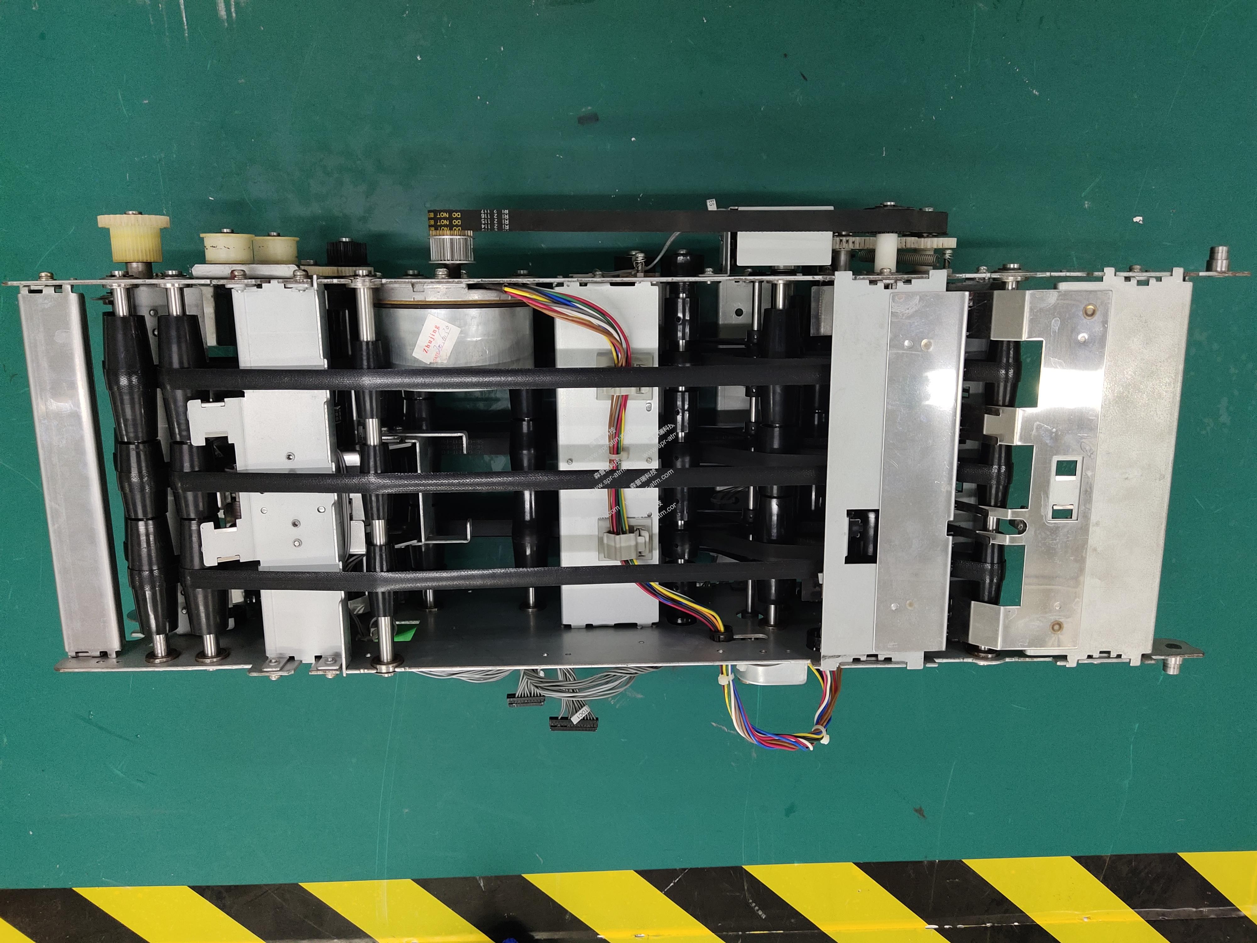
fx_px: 908
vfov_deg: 54.9
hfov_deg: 69.4
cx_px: 628
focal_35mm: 25
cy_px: 472
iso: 135
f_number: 1.8
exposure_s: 1/50
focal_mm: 4.71
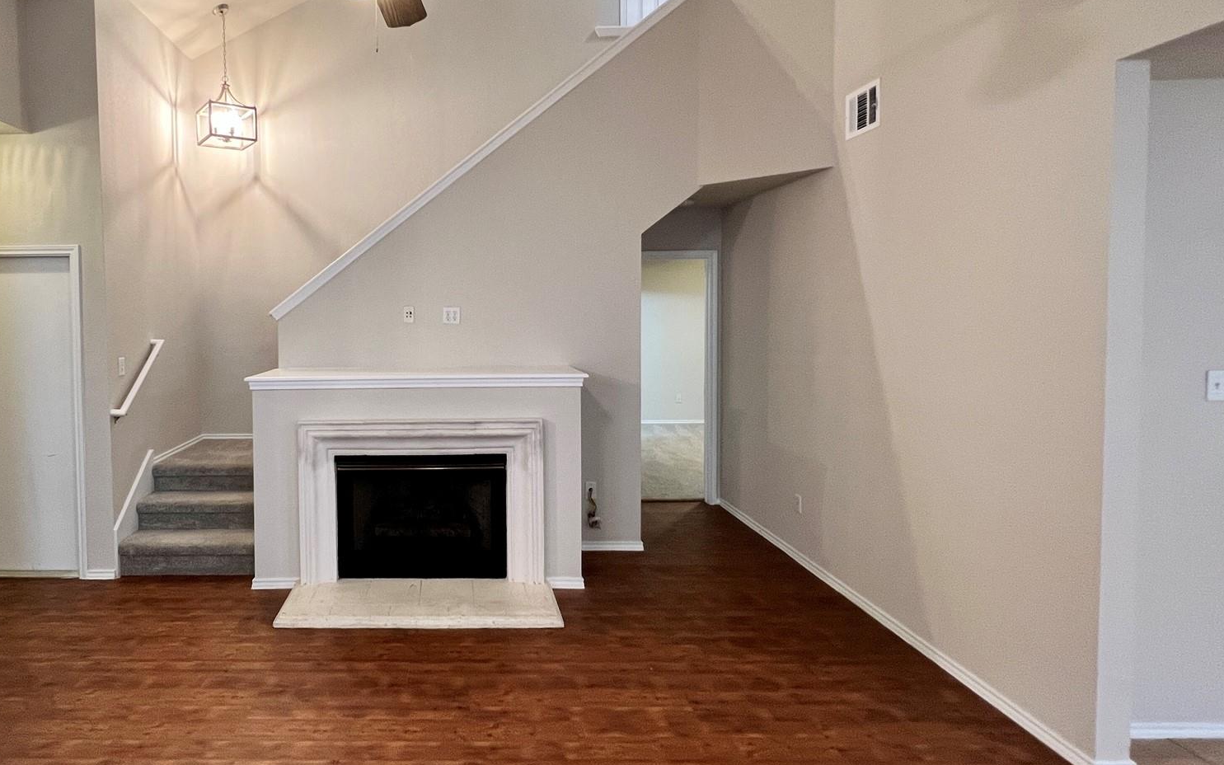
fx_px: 634
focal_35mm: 19
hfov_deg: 85.7
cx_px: 437
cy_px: 339
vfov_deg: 62.0
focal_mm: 1.57
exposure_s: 1/60
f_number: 1.8
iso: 160
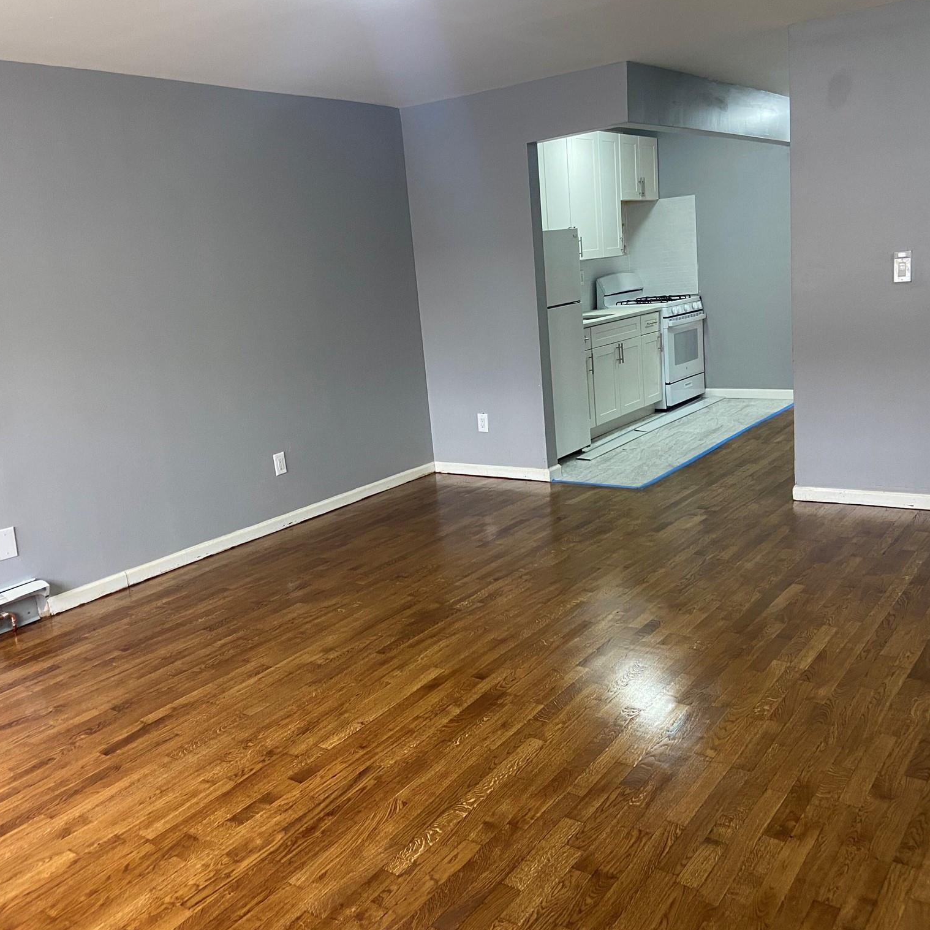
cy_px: 463
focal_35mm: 31
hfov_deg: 52.5
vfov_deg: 52.5
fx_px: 942
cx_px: 444
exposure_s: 1/60
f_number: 1.8
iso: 125
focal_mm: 4.25
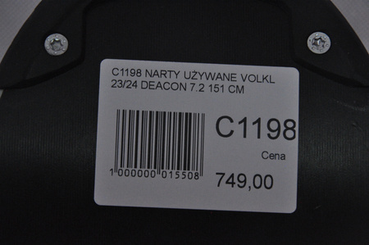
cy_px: 122
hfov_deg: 13.1
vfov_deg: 8.7
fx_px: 1613
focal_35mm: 158
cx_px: 184
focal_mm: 105
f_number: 11
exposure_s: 1/125
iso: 3200
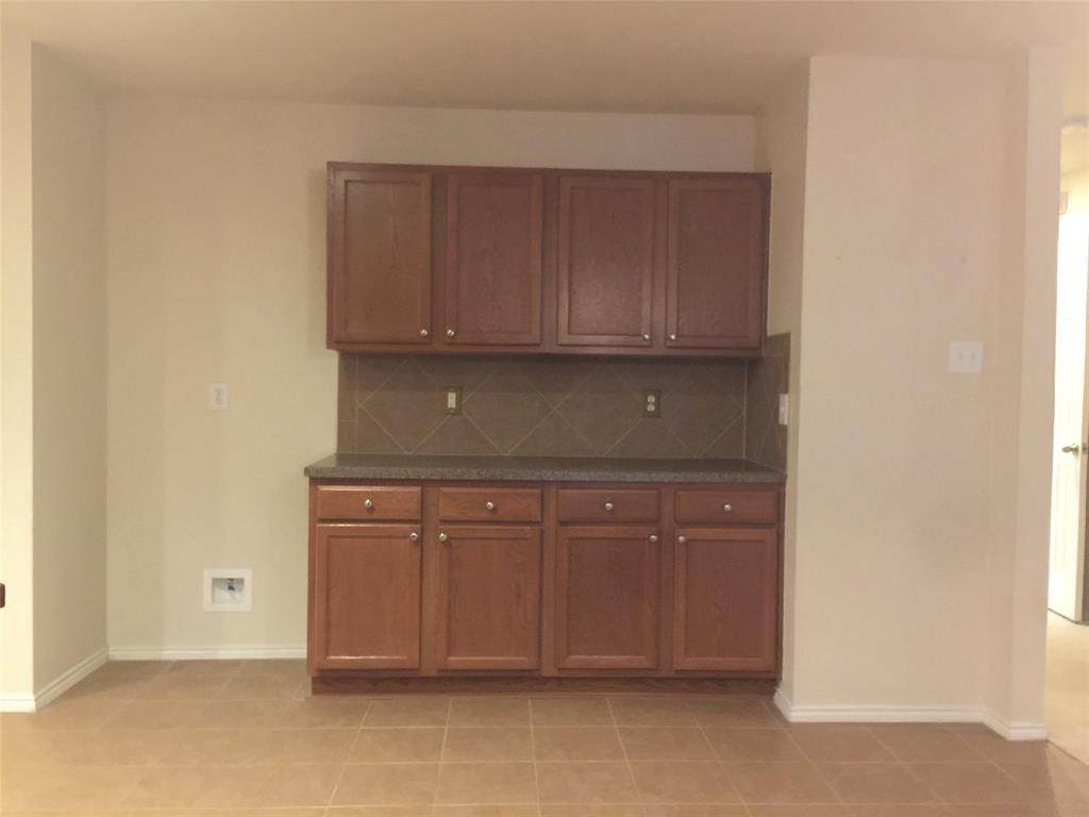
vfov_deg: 48.2
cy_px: 408
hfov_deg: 61.7
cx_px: 544
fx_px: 912
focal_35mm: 29
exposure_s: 1/4
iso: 100
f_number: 2.2
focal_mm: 4.15
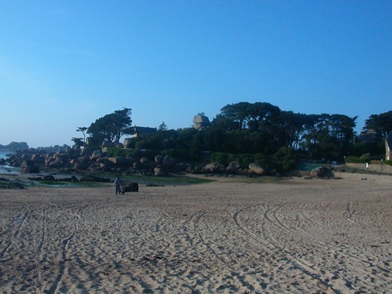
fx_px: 419
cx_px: 196
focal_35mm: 37
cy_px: 147
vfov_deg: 38.7
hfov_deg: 50.1
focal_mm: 5.6
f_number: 4.5
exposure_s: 1/467
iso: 141
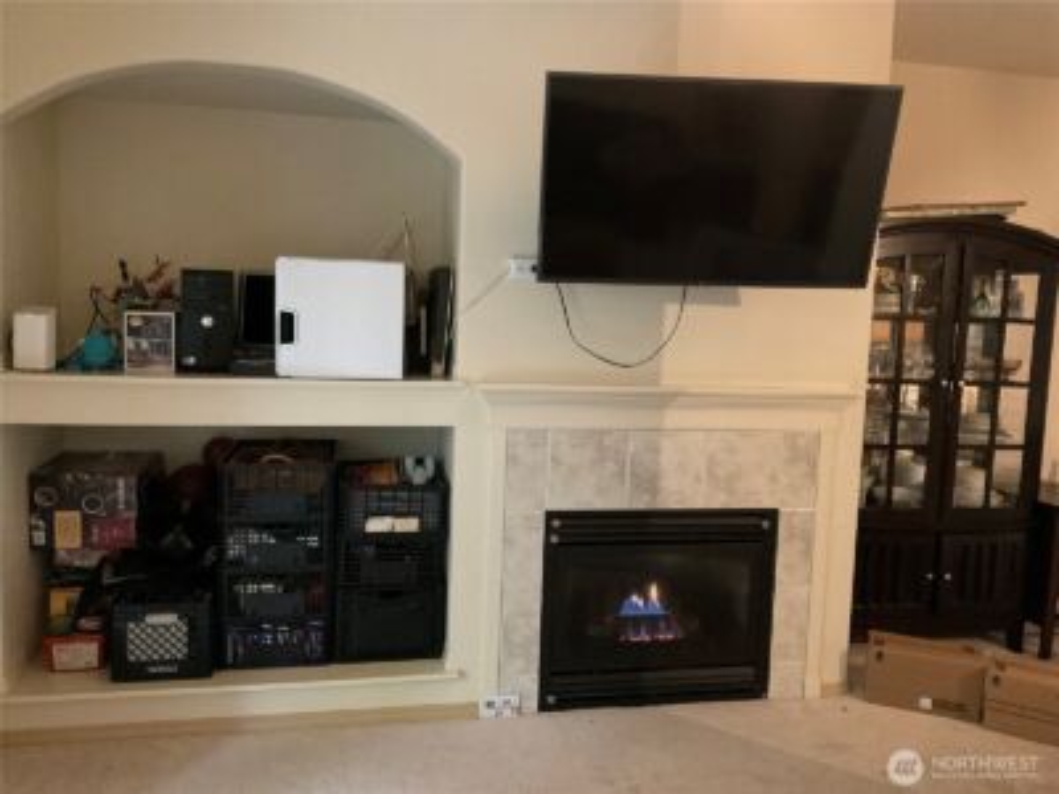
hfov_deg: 61.7
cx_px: 530
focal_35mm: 29
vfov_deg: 48.2
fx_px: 887
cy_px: 397
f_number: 1.8
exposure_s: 1/24
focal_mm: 3
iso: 500
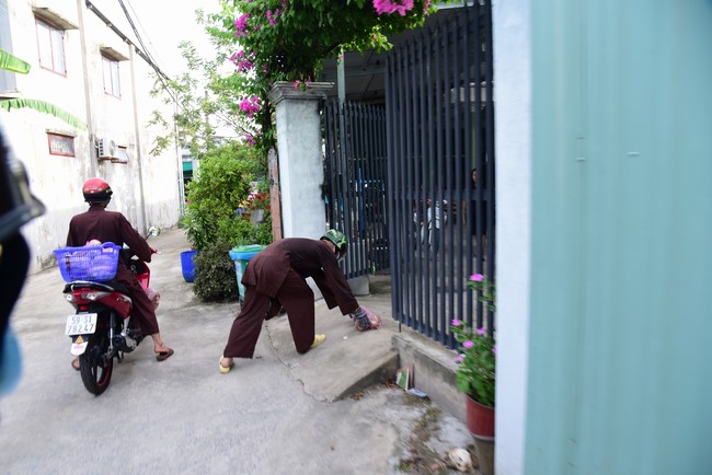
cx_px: 356
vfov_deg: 53.2
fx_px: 475
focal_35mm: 24
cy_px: 238
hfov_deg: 73.7
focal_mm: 24
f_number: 7.1
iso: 250
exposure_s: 1/80
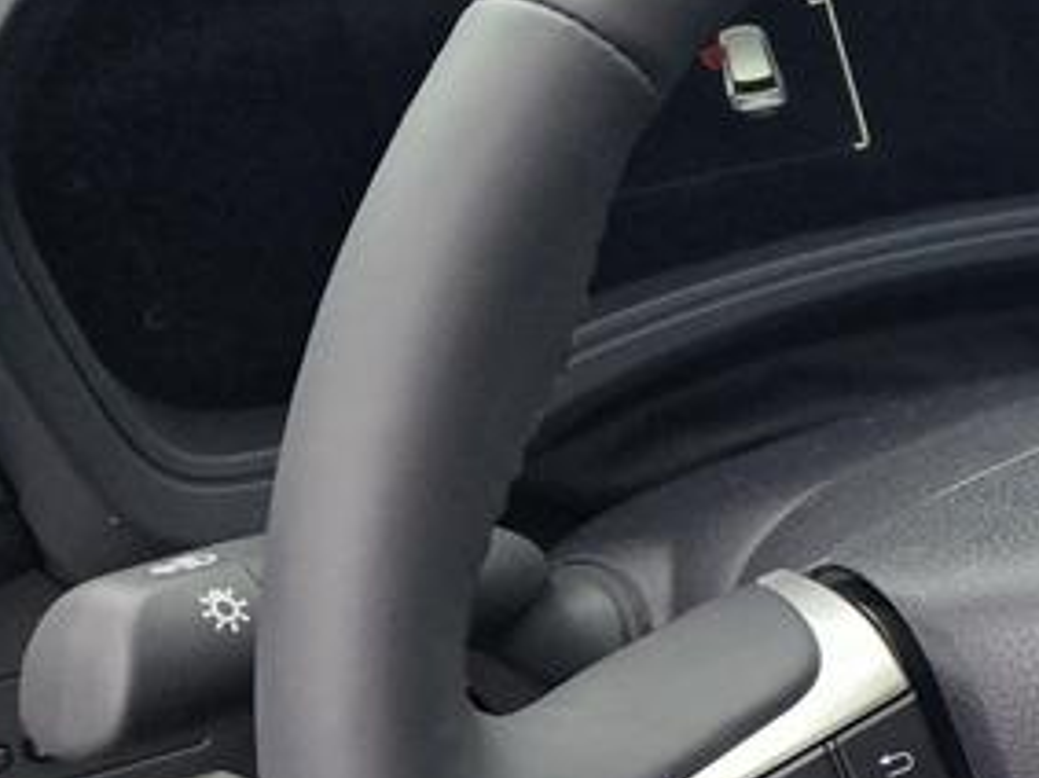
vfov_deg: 14.2
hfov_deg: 15.7
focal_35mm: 104
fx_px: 3120
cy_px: 481
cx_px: 1953
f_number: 1.8
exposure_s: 1/180
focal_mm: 5.4
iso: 64
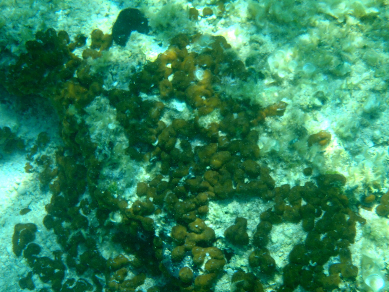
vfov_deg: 13.3
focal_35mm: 111
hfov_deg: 17.7
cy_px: 146
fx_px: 1247
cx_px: 194
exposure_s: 1/125
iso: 80
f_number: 5.2
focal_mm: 19.85
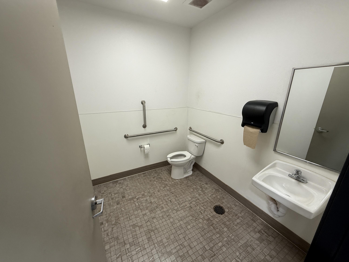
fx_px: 141
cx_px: 174
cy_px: 131
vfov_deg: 85.7
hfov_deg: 102.1
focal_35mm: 14
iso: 100
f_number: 2.2
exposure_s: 1/120
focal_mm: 2.22
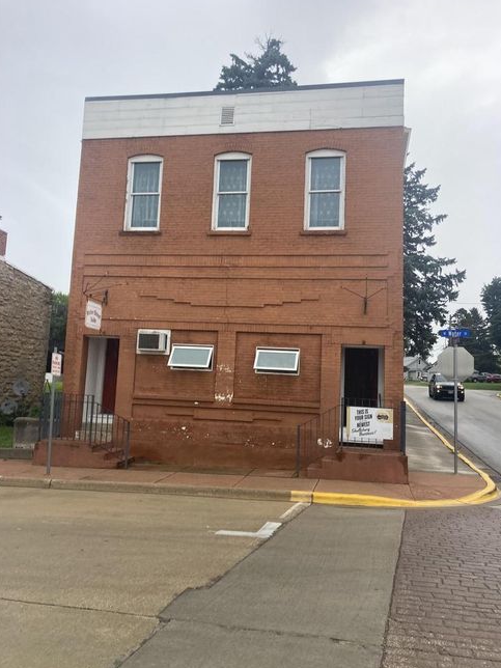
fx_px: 560
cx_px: 253
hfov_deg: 48.2
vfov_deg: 61.7
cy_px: 338
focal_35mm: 29
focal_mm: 3.99
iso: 20
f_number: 1.8
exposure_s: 1/311
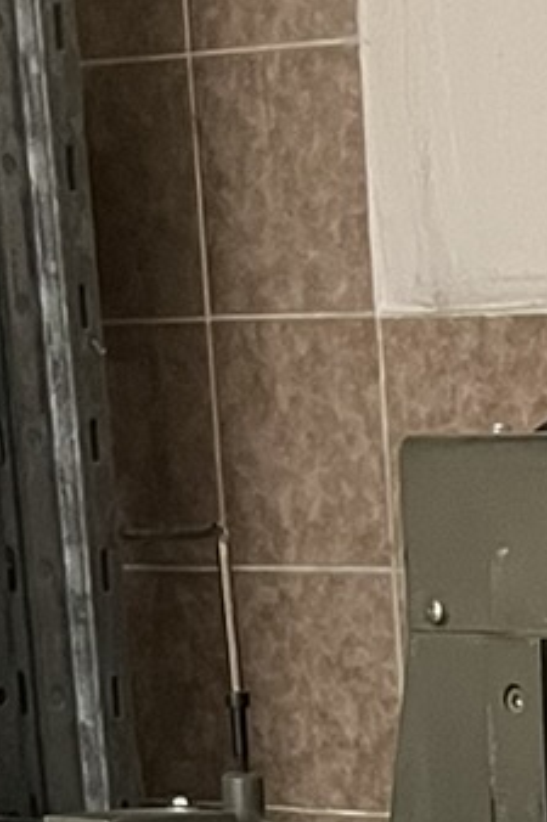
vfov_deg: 10.5
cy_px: 2077
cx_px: 917
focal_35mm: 164
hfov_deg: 8.1
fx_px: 3741
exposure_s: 1/50
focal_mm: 5.7
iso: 320
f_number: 1.5
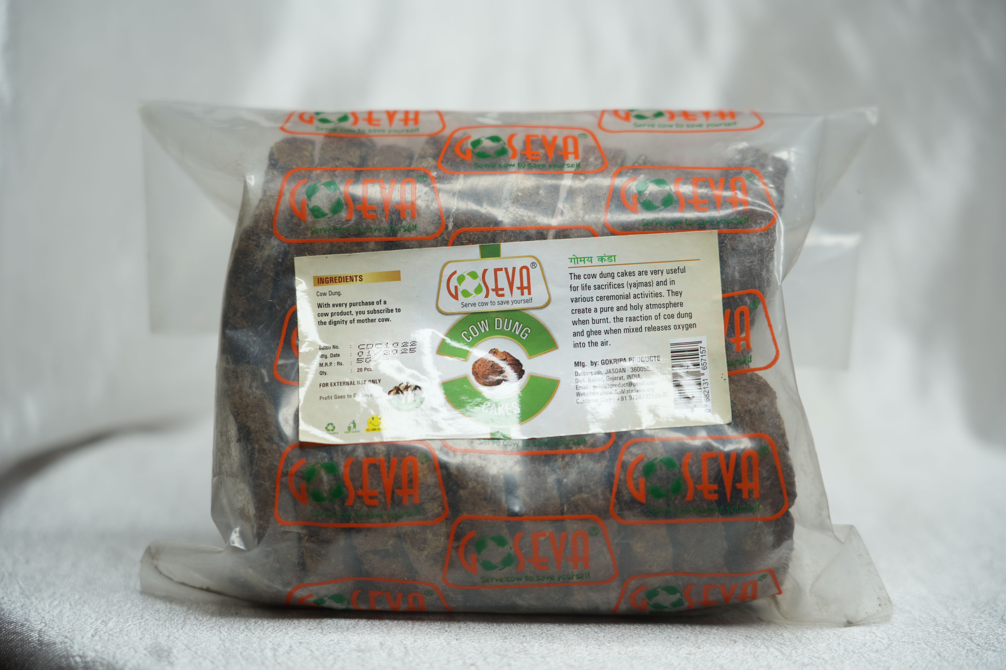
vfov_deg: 17.7
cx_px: 503
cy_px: 335
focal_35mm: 77
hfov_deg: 26.3
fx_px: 2152
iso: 160
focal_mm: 77
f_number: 4
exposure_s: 1/100
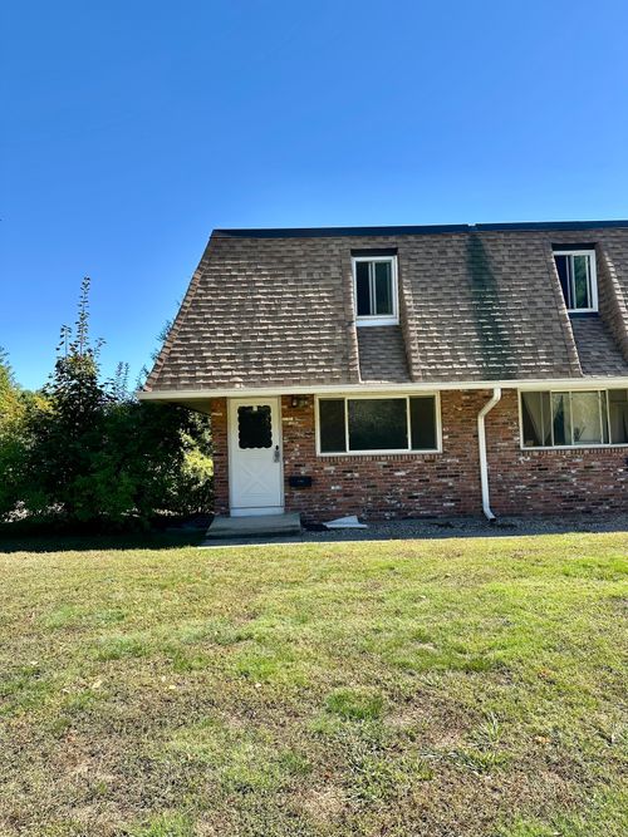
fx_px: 581
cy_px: 418
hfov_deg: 56.8
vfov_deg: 71.6
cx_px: 314
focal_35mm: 24
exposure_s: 1/2070
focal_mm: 6.86
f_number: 1.78
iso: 80
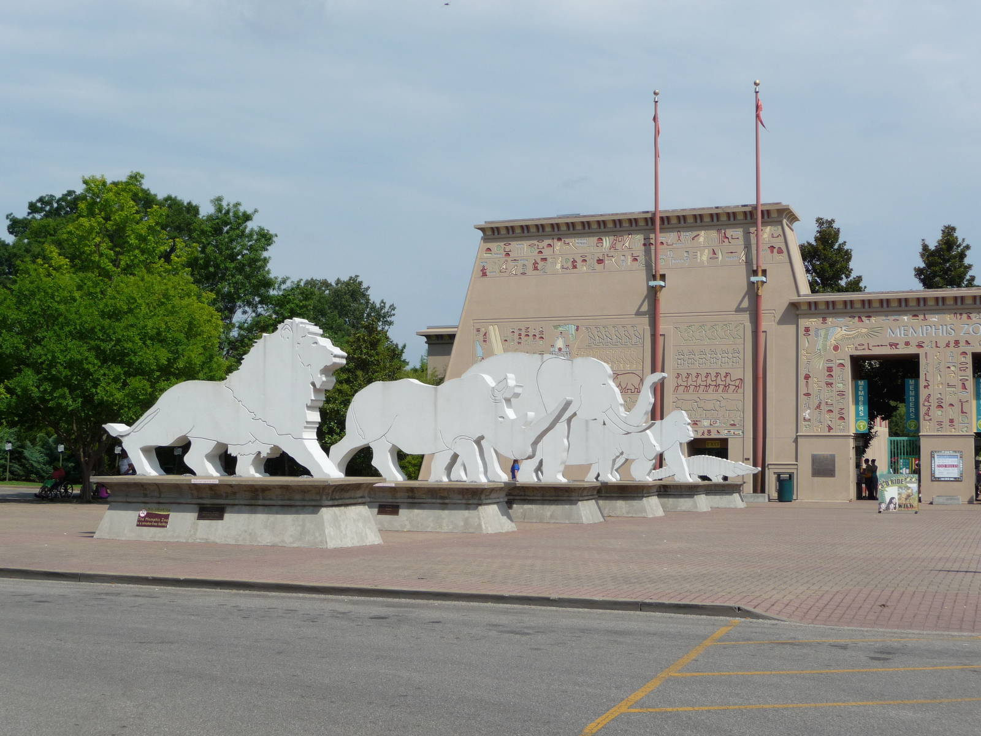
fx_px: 1417
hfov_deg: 38.2
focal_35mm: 50
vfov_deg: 29.1
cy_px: 368
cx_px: 490
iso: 100
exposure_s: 1/1300
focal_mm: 8.5
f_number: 4.2
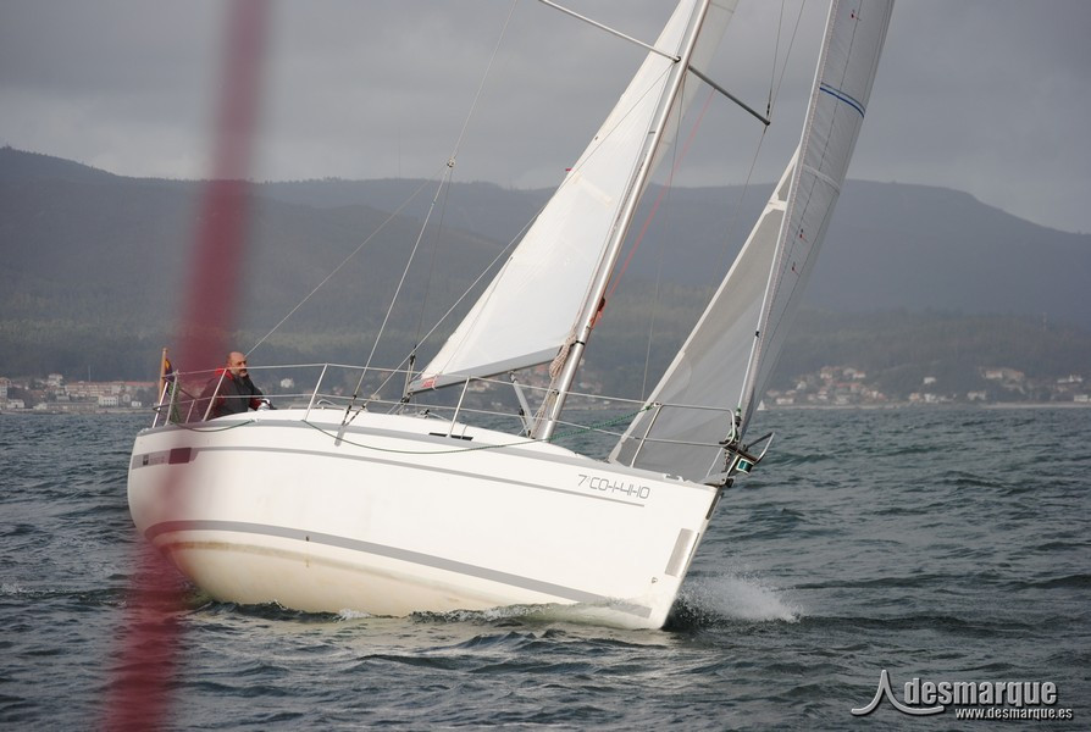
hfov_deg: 15.2
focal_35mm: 135
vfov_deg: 10.2
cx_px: 546
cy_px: 366
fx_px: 4099
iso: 100
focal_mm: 90
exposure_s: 1/500
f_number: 5.6
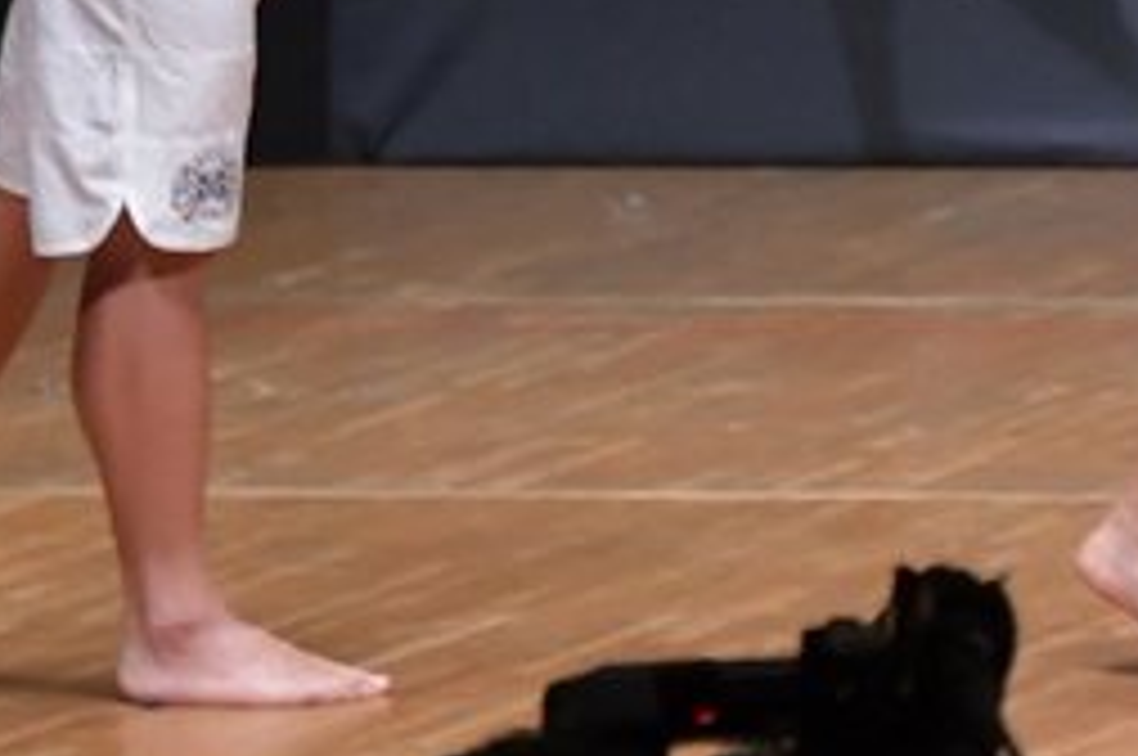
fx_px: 26109
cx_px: 1644
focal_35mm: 827
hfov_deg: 2.5
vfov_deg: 1.7
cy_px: -162
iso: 6400
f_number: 5.6
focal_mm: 180
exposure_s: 1/400
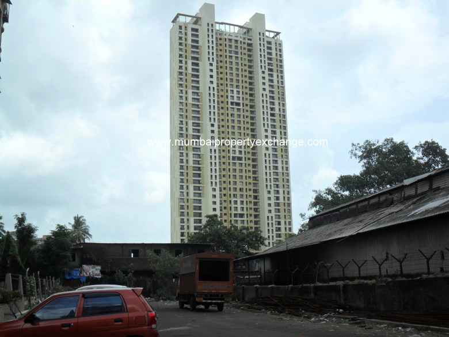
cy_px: 168
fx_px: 571
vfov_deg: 32.9
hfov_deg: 42.9
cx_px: 224
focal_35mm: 44
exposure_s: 1/750
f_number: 4.5
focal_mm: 7.8
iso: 100
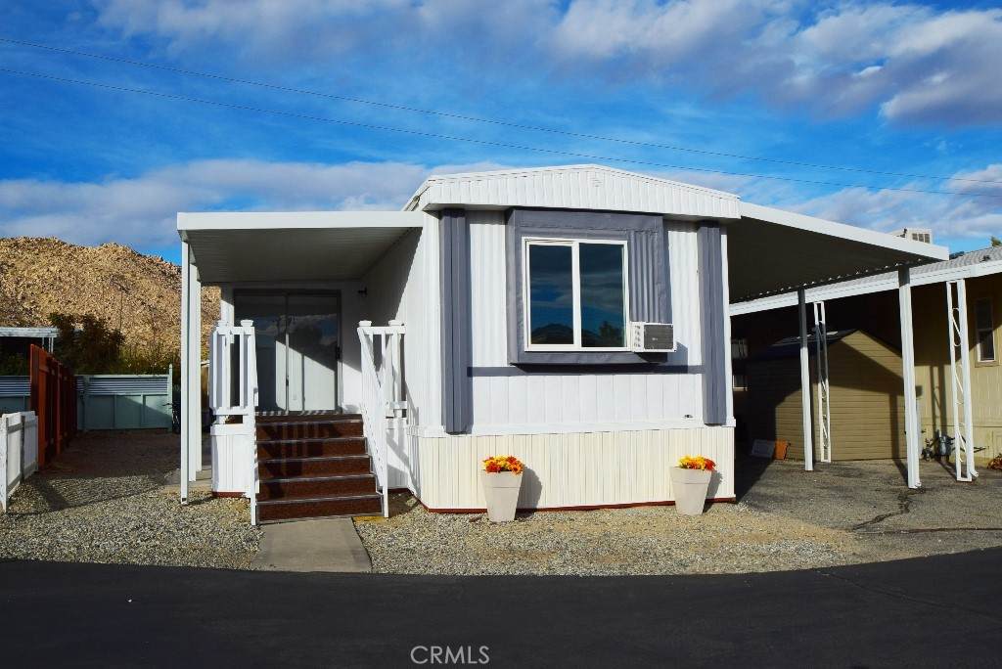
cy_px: 334
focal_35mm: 30
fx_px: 835
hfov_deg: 61.9
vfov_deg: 43.7
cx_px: 501
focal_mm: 20
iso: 200
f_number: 11
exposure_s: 1/640
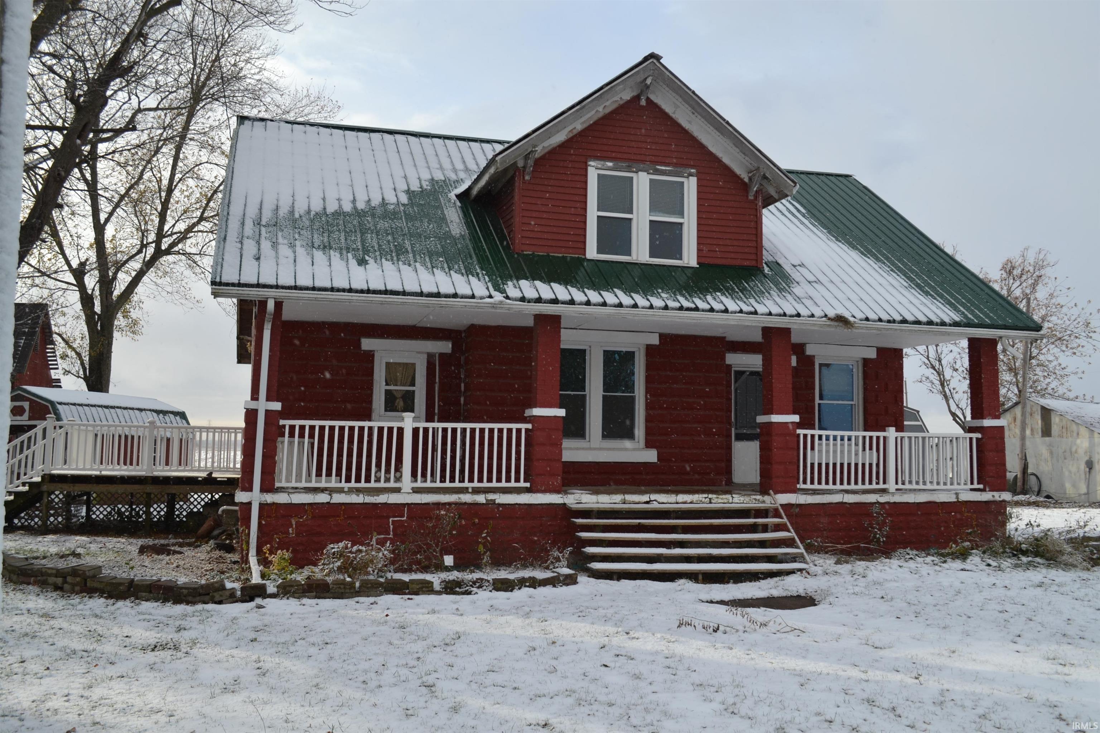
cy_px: 366
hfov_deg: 57.2
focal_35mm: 33
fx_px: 1008
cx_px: 550
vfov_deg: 40.0
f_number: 7.1
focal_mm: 22
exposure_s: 1/200
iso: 100
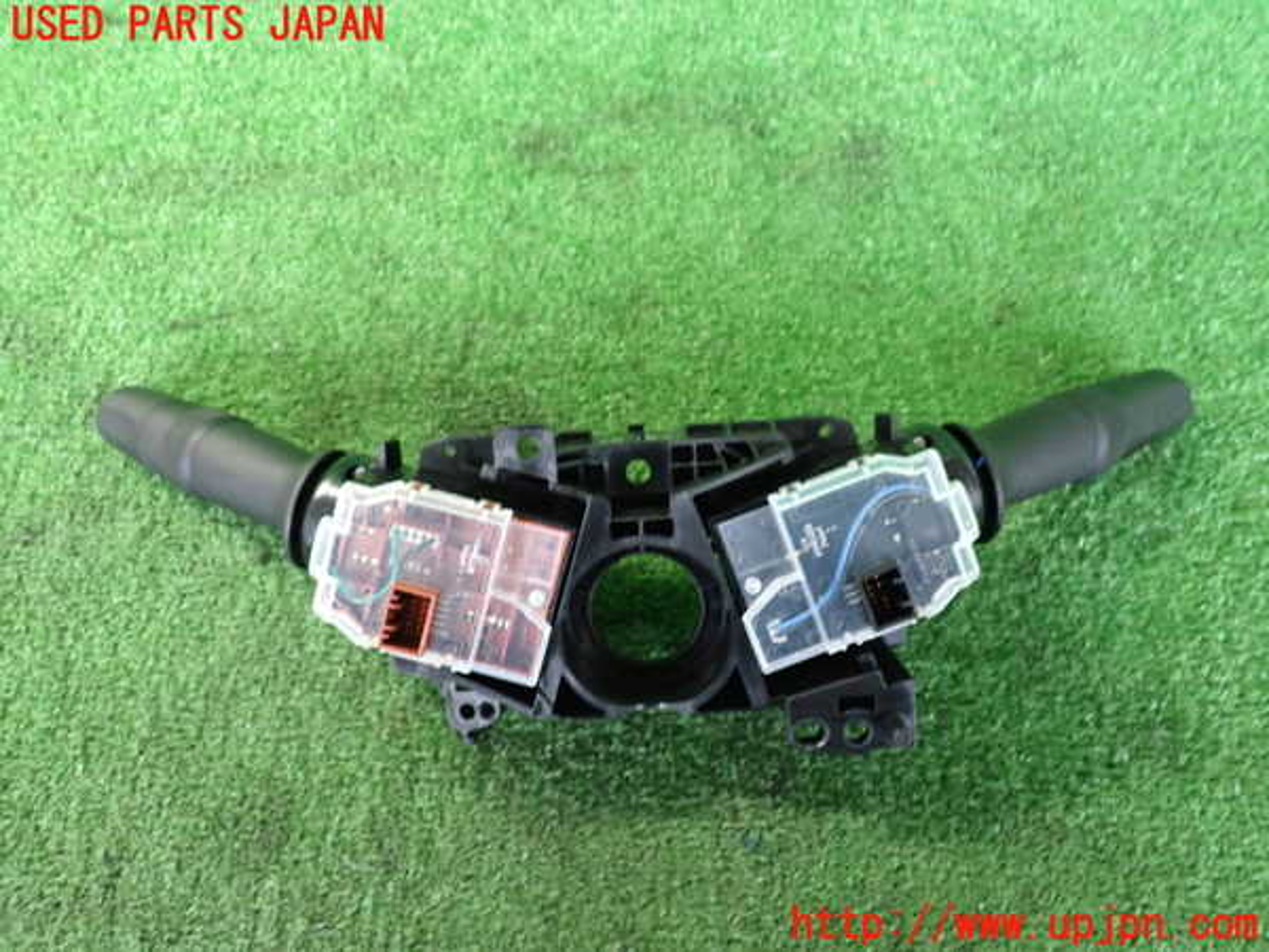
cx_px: 634
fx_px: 1100
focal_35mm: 30
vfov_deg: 46.8
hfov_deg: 60.0
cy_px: 476
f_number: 2.3
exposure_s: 1/30
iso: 800
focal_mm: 5.4
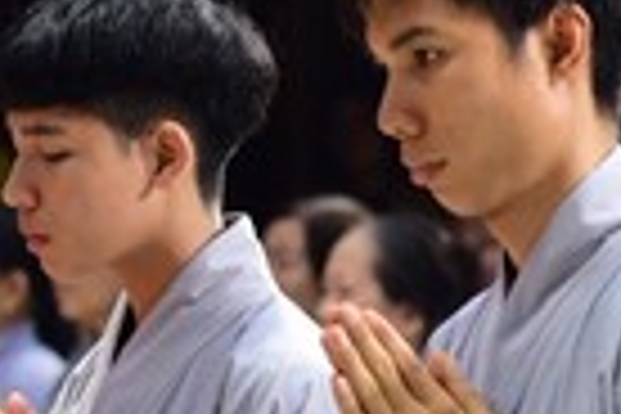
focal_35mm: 526
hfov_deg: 3.9
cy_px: 32
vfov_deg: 2.6
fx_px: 9073
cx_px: 4
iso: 800
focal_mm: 112
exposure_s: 1/50
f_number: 4.5
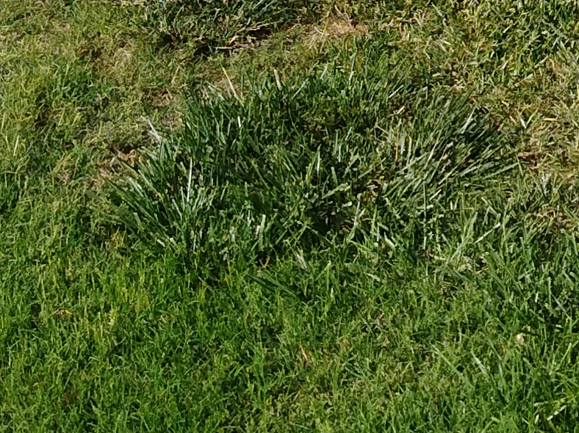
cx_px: 912
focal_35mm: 133
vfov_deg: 10.0
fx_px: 2223
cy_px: -534
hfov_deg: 13.8
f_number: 2.2
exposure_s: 1/877
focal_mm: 3.83
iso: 100
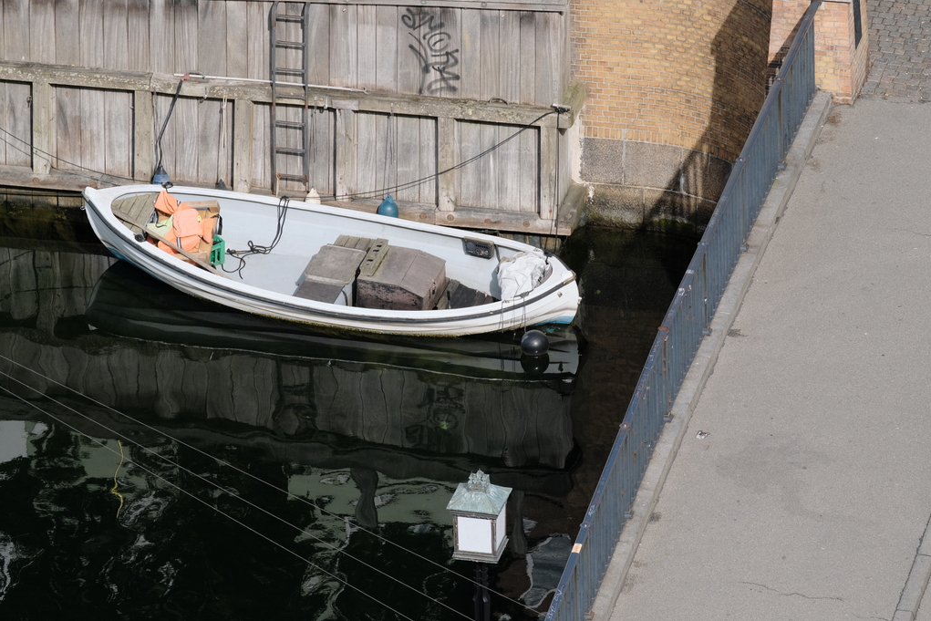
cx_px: 465
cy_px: 310
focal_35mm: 602
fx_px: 15570
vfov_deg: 2.3
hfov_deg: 3.4
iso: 640
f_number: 6.3
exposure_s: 1/1500
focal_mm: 400
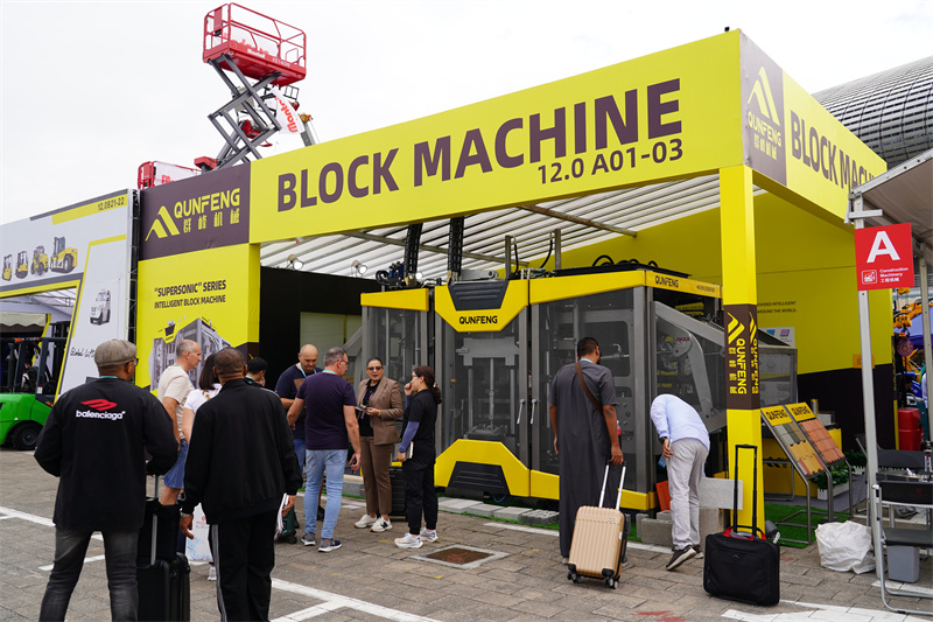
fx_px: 777
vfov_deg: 43.6
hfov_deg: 61.9
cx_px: 466
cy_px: 311
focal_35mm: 30
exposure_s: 1/100
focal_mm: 30
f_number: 6.3
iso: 100
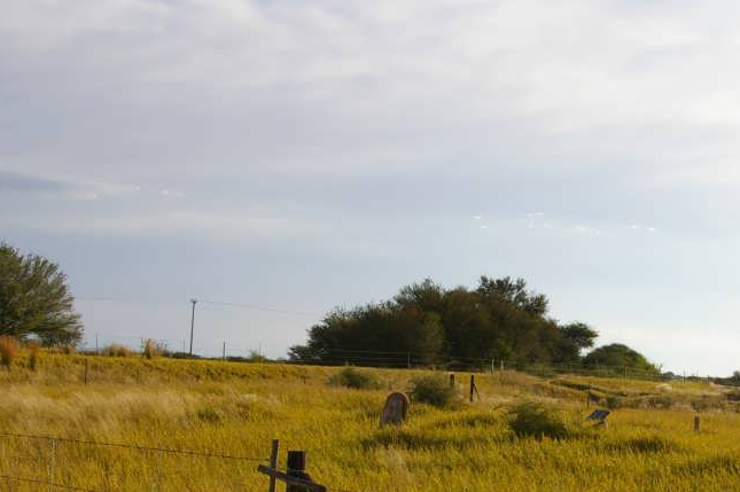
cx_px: 498
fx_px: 1376
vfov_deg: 20.1
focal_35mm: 67
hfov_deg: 29.9
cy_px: 392
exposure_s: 1/250
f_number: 11
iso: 200
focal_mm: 24
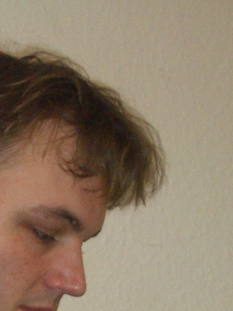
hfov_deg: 9.0
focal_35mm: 162
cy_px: 397
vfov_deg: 11.9
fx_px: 1454
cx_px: -57
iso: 200
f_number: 3.5
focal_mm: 10.2
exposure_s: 1/60
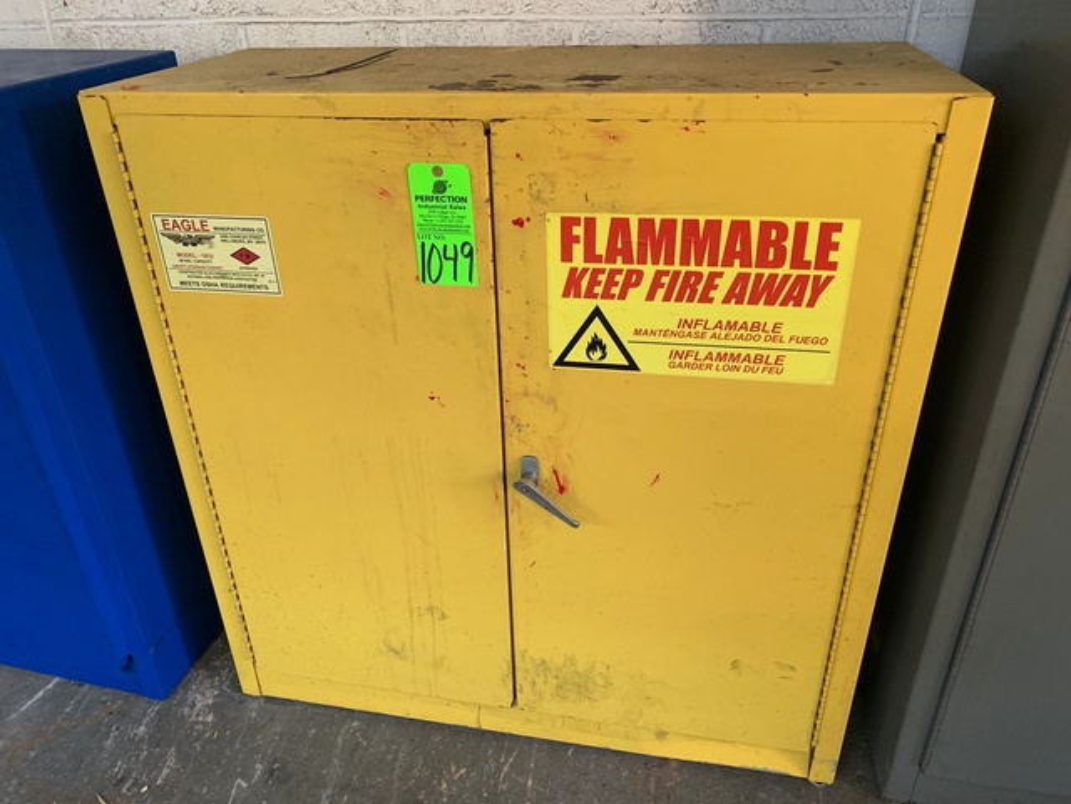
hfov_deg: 67.3
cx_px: 536
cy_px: 402
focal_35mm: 26
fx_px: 804
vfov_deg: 53.1
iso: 250
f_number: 1.8
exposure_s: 1/60
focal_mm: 4.25
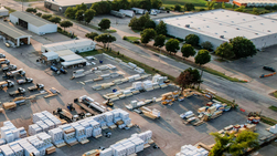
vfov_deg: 26.9
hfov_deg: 42.1
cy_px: 105
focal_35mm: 44
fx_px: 323
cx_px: 21
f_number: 2.8
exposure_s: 1/60
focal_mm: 8.38
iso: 120
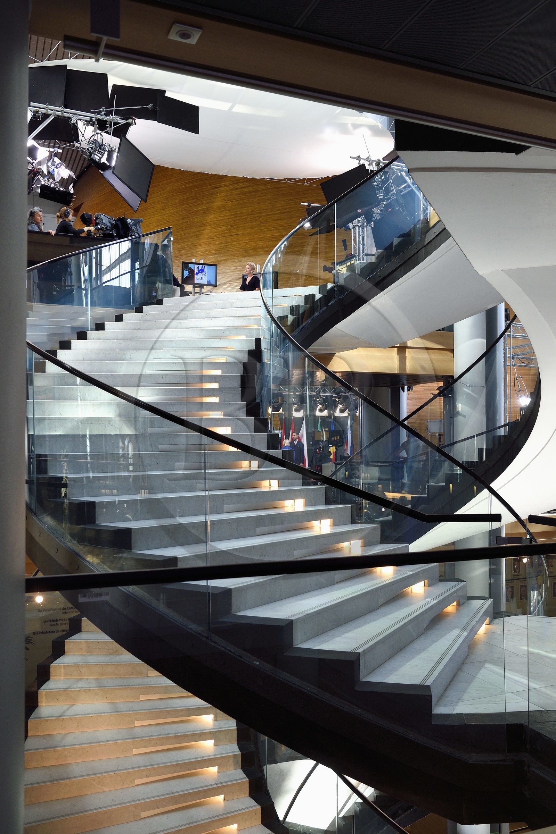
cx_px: 278
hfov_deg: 41.1
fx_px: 742
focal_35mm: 32
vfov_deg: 58.7
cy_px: 417
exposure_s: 1/160
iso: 800
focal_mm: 32
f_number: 7.1
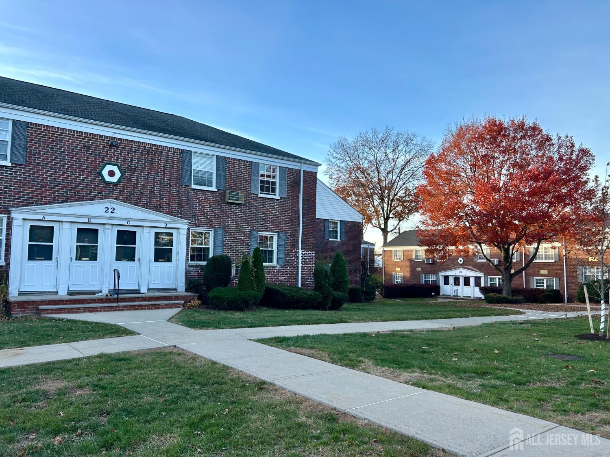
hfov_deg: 67.3
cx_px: 305
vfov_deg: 53.1
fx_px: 458
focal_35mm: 26
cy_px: 228
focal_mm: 5.7
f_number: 1.5
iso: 50
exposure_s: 1/769
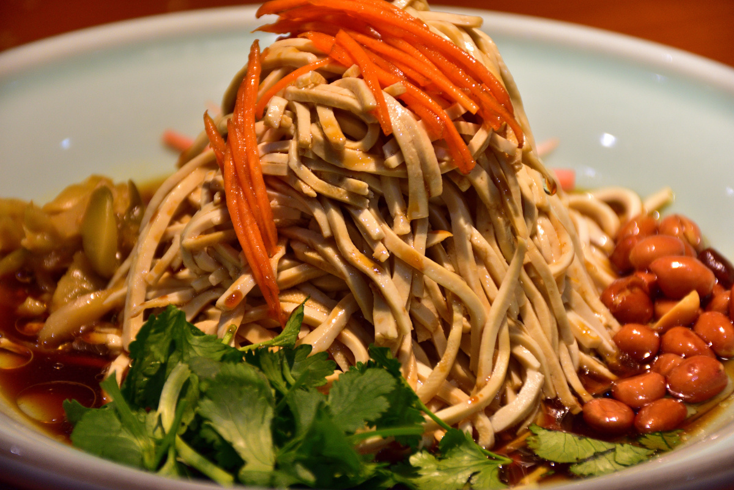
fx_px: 3211
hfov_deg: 13.0
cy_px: 245
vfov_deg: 8.7
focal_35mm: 158
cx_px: 367
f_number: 5.6
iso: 220
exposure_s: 1/100
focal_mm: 105
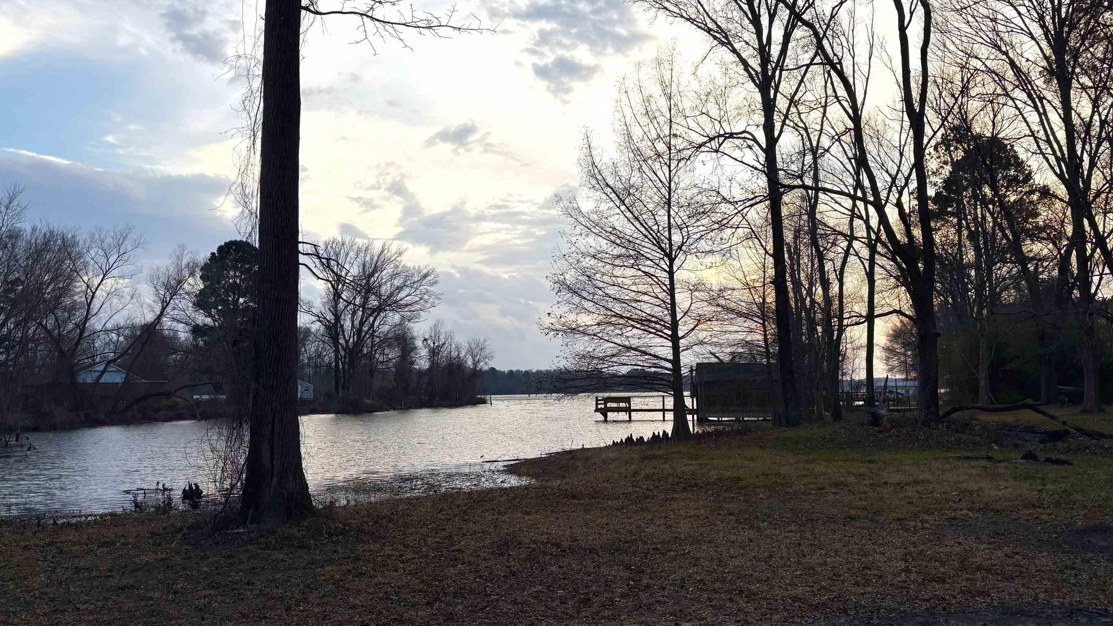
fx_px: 944
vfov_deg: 36.6
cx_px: 605
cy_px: 274
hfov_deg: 60.9
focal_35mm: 32
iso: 50
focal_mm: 5.96
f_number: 1.6
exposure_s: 1/500
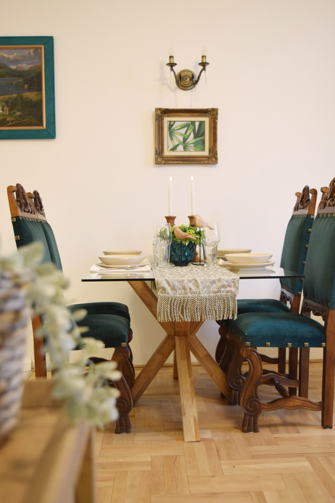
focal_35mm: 42
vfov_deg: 46.4
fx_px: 586
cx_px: 168
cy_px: 252
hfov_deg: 31.9
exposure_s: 1/80
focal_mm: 28
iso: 1600
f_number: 4.5
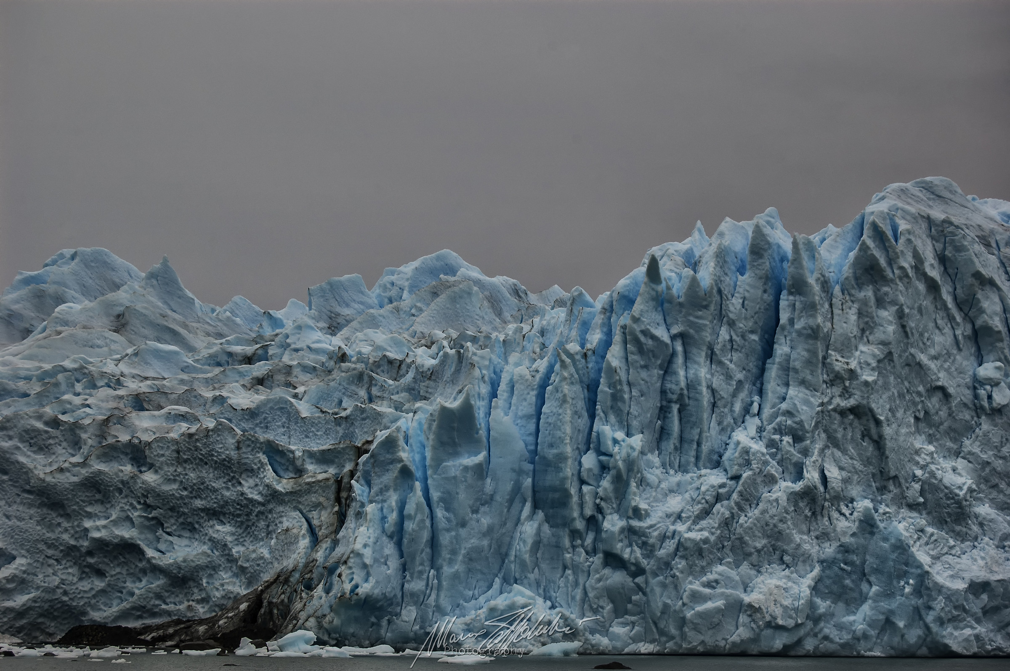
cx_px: 505
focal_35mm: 82
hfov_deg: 24.6
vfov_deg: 16.5
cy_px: 336
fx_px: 2312
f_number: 9
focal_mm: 55
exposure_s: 1/320
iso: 200
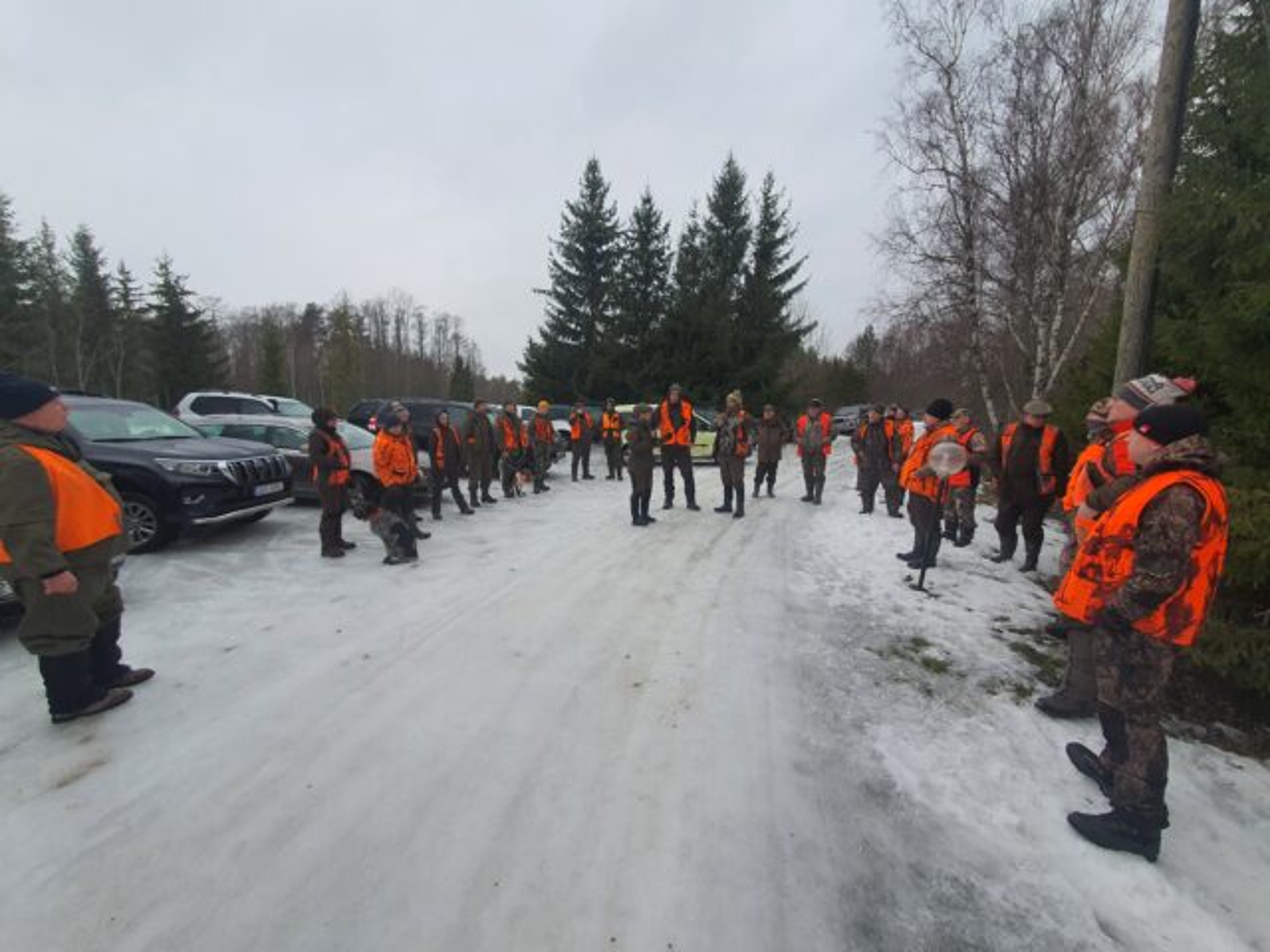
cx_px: 635
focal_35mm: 13
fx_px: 477
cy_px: 476
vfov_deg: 89.9
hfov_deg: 106.2
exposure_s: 1/100
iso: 64
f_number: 2.2
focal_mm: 1.8
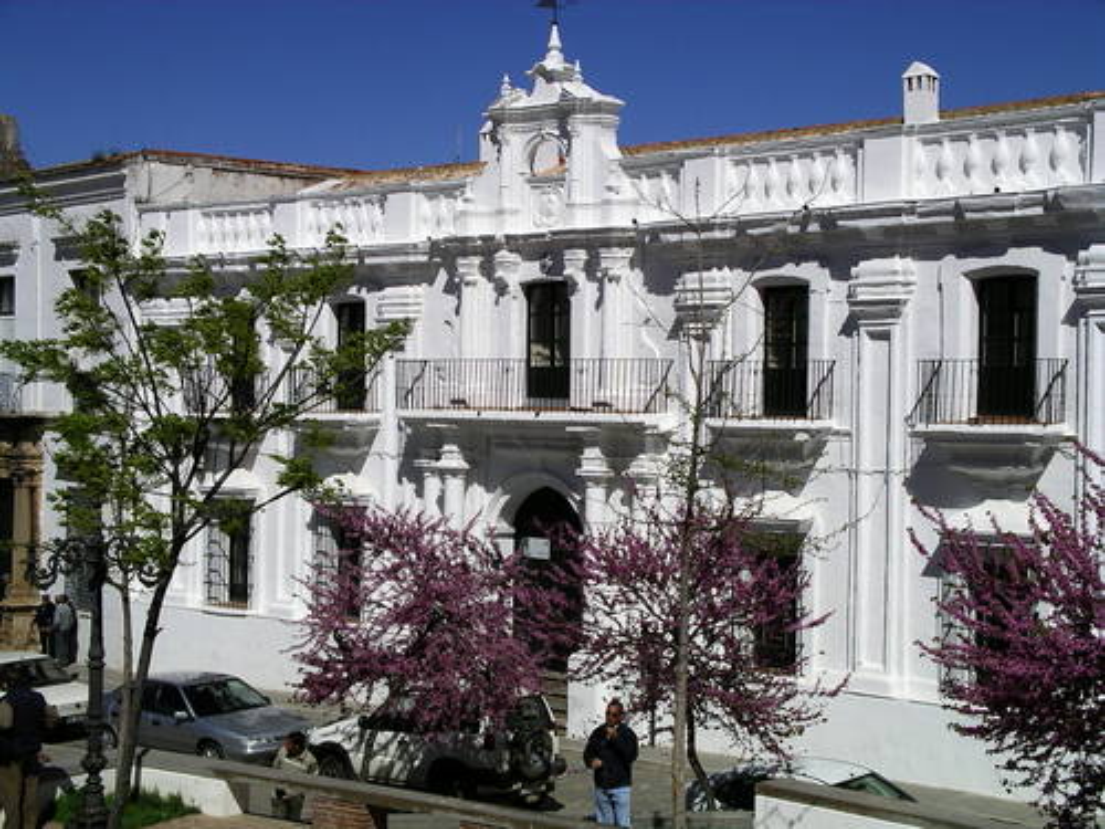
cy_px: 414
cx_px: 552
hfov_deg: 31.2
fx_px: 1979
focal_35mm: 62
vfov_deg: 23.7
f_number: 7.8
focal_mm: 12.8
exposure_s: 1/994
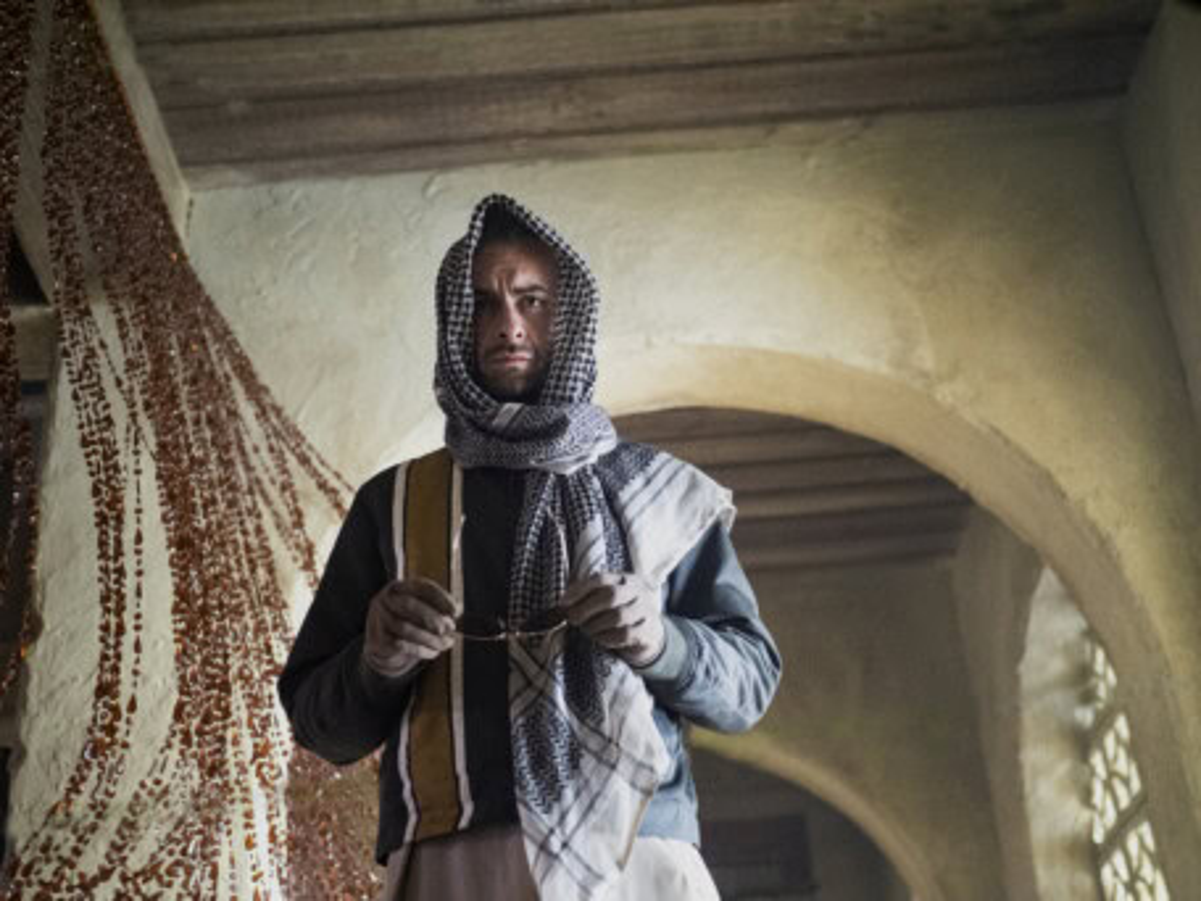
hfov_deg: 38.2
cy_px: 450
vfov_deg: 29.1
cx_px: 600
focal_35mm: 50
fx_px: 1735
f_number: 1.2
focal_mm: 25
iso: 2000
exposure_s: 1/250
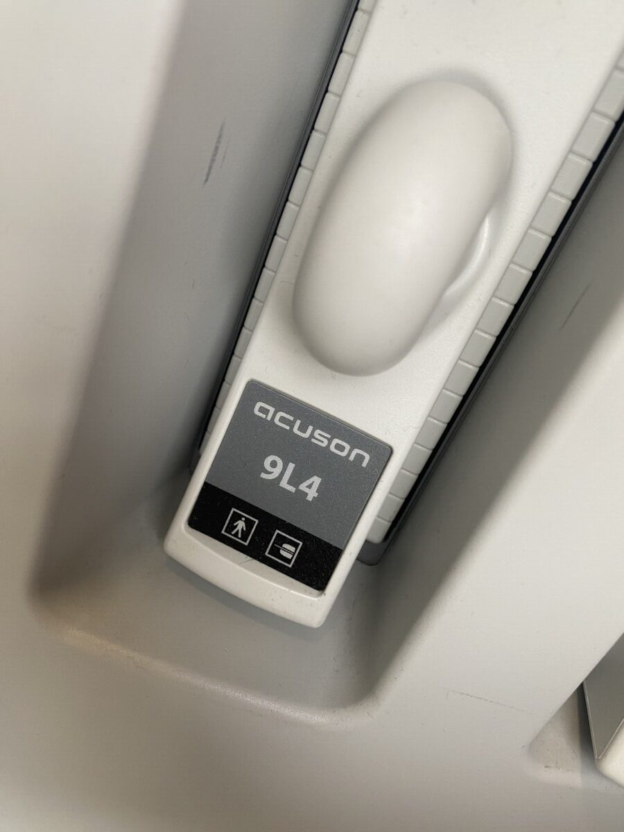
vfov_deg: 69.4
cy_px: 416
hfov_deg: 54.9
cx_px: 312
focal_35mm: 25
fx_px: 601
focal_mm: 4.25
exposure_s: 1/50
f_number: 1.8
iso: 80
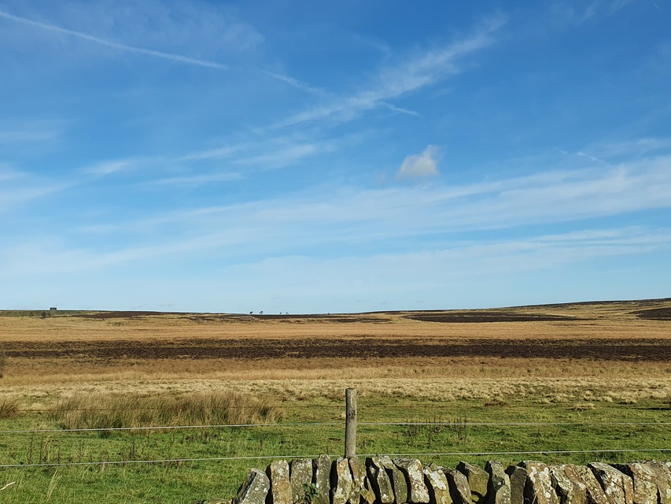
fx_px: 756
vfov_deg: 36.7
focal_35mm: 39
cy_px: 302
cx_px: 264
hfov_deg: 47.5
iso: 50
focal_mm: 4.32
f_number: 2.4
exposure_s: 1/1612
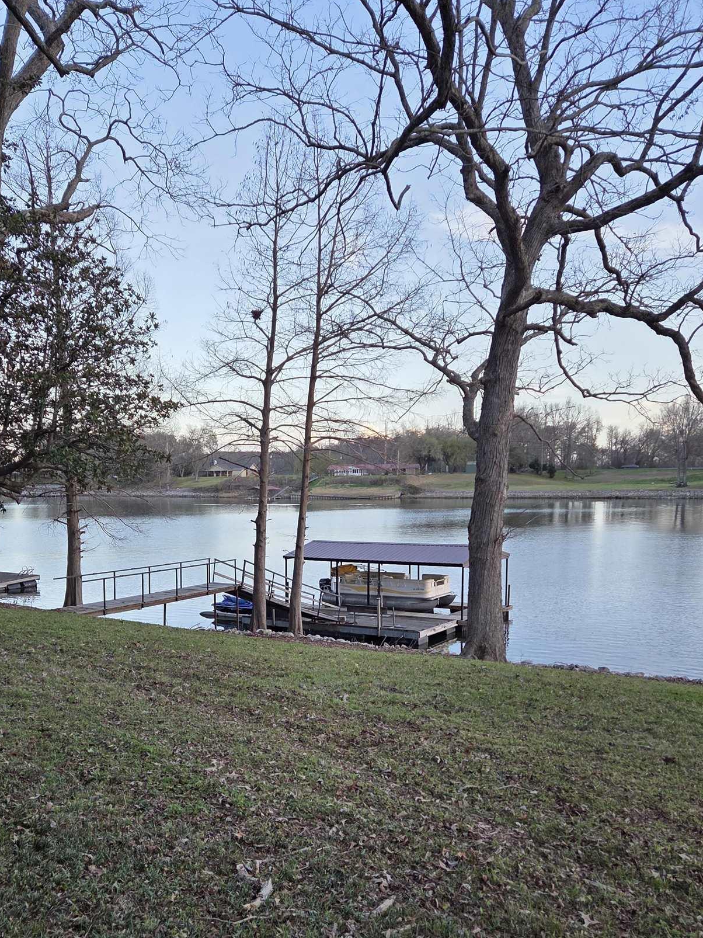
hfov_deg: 42.7
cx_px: 275
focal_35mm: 33
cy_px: 603
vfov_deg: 54.5
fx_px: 894
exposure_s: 1/859
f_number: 1.8
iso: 80
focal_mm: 5.4
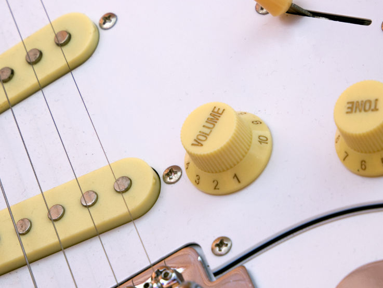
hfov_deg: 10.4
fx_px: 2104
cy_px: 121
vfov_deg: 7.8
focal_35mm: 190
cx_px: 127
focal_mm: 50
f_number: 5.6
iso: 400
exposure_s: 2.5
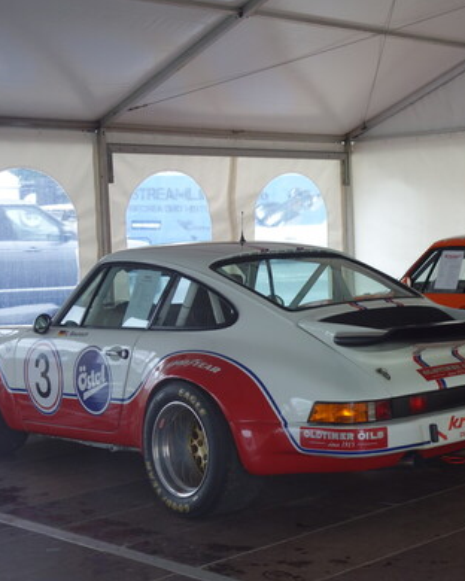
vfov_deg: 29.1
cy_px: 295
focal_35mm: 65
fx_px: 1118
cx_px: 410
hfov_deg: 23.0
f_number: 3.2
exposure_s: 1/60
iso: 125
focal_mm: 16.59
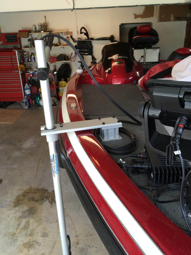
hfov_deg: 48.2
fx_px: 213
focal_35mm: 29
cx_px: 96
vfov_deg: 61.7
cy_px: 128
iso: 25
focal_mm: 4.15
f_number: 2.2
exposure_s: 1/60
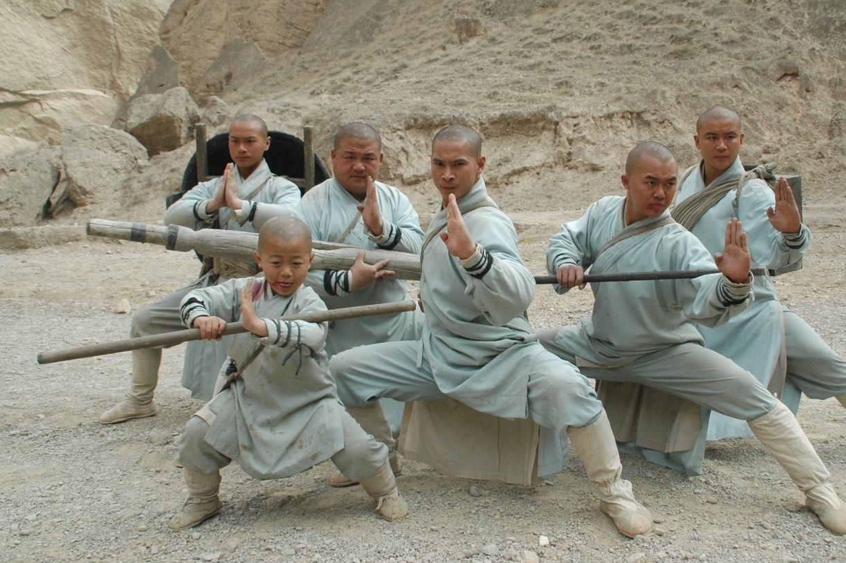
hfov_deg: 57.1
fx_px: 775
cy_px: 257
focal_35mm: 33
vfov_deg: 39.9
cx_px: 480
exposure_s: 1/640
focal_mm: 18
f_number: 7.1
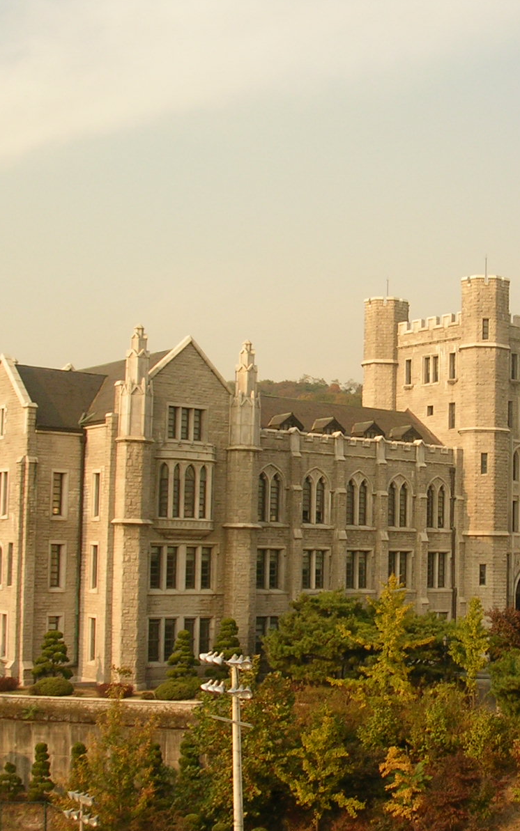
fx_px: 1224
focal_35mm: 54
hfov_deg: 23.5
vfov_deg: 37.5
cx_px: 440
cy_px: 414
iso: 50
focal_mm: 5.8
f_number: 5.6
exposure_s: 1/170
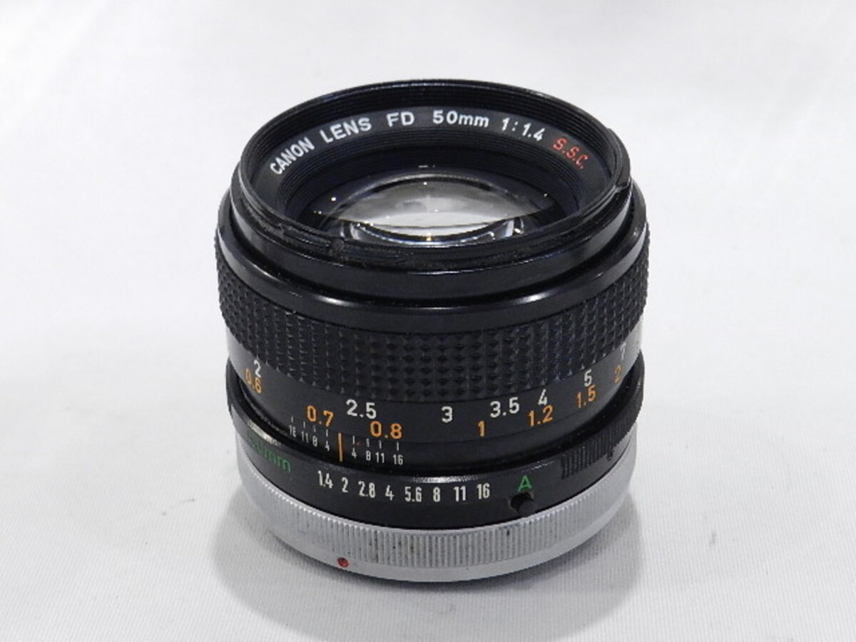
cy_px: 321
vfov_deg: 17.6
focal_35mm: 84
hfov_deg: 23.3
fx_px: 2077
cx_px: 428
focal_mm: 14.9
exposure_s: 1/60
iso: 800
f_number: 4.4
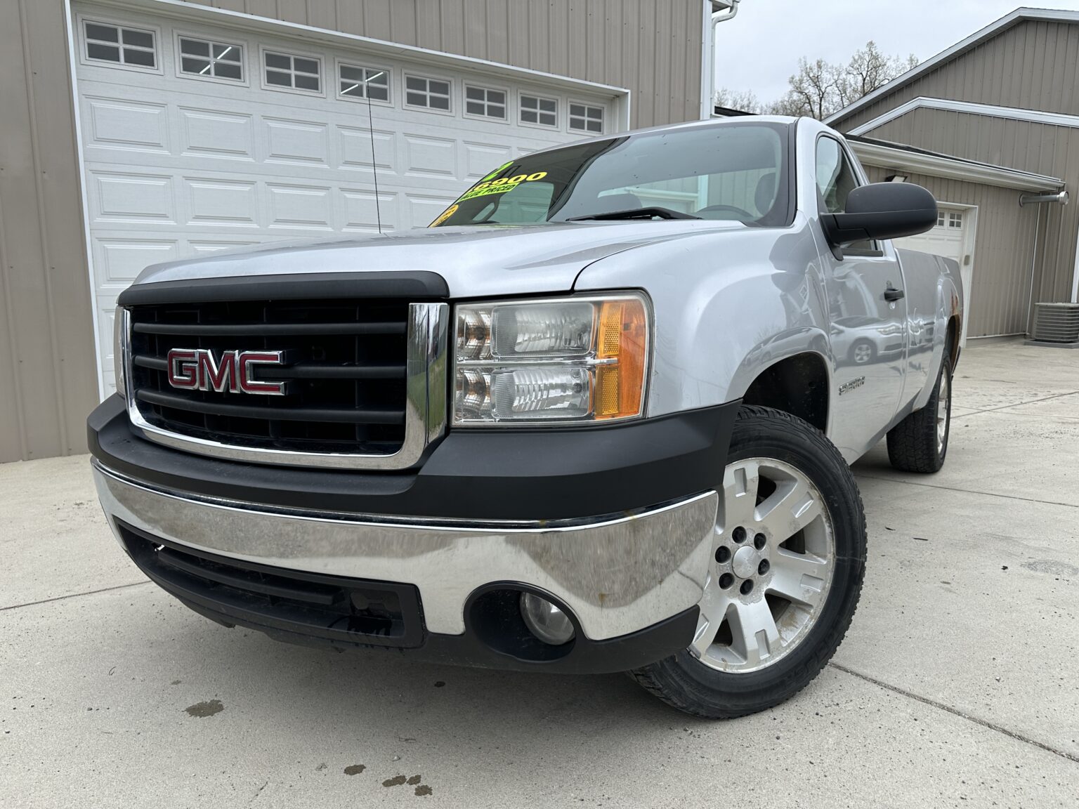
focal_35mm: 24
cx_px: 540
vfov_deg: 56.8
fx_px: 748
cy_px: 404
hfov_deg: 71.6
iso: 80
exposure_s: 1/2525
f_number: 1.78
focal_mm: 6.86
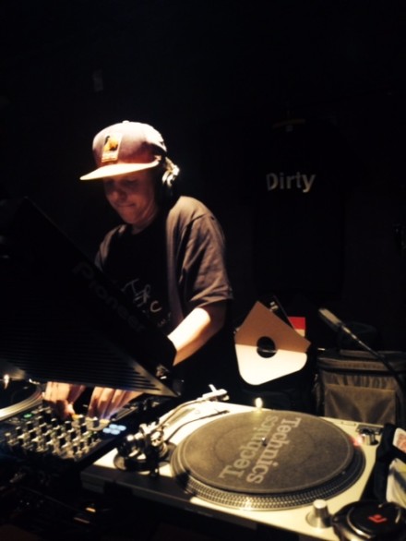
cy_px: 270
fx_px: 469
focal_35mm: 30
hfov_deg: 46.8
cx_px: 203
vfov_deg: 59.9
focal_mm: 4.12
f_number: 2.2
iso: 400
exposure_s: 1/15
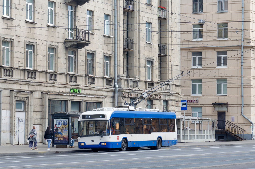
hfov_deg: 15.2
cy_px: 84
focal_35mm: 135
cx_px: 128
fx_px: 954
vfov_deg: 10.1
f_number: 11
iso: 500
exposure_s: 1/320
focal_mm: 90
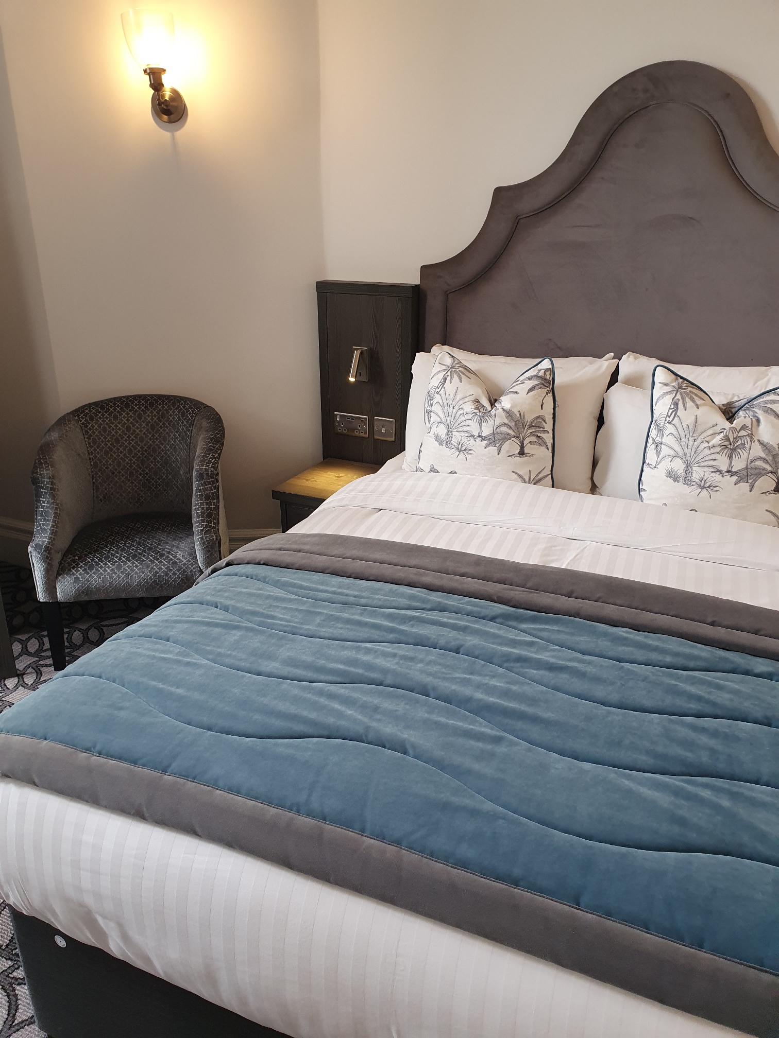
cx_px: 390
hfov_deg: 53.1
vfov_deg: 67.3
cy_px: 519
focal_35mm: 26
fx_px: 780
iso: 125
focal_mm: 4.32
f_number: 2.4
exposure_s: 1/100
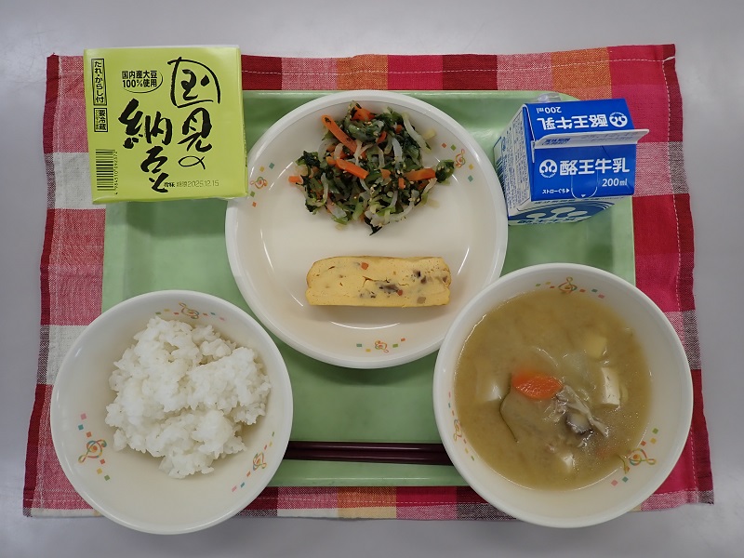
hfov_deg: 69.4
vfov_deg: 54.9
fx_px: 537
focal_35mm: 25
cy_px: 279
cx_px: 372
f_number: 2
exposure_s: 1/100
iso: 100
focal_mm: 4.5
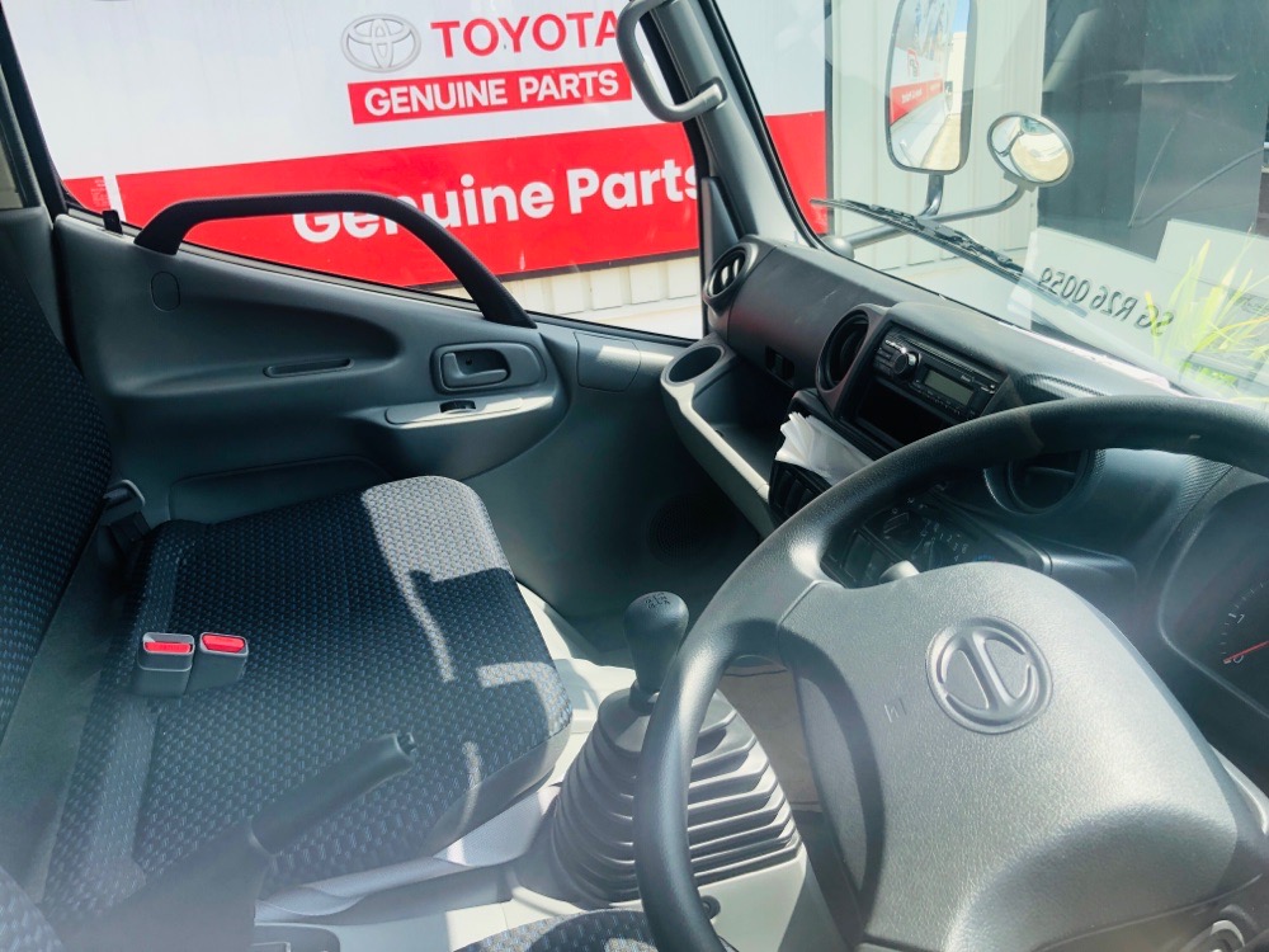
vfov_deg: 49.7
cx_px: 634
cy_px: 476
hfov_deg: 63.4
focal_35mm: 28
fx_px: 1026
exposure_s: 1/306
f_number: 1.8
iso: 20
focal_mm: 4
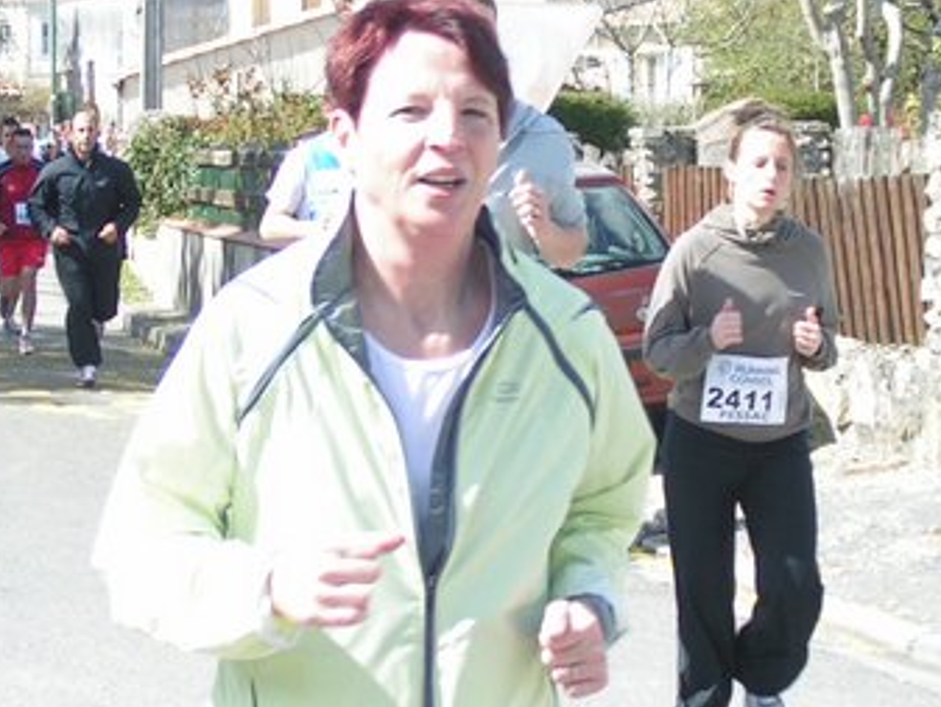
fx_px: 3508
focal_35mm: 129
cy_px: 305
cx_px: 452
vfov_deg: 11.5
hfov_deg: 15.3
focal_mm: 10.5
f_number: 3.2
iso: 50
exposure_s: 1/320
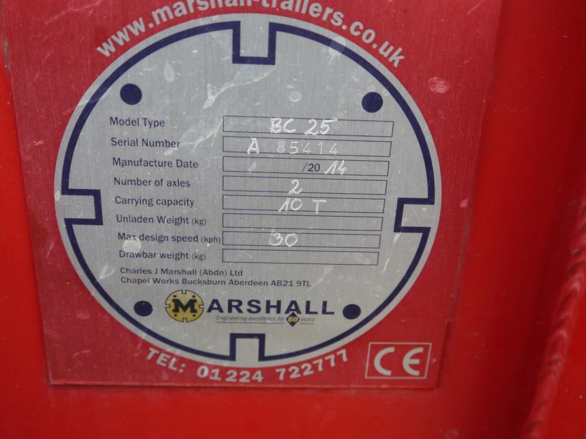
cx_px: 293
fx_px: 677
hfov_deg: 46.8
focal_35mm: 40
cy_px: 220
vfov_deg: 36.0
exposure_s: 1/60
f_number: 4.2
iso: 200
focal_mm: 20
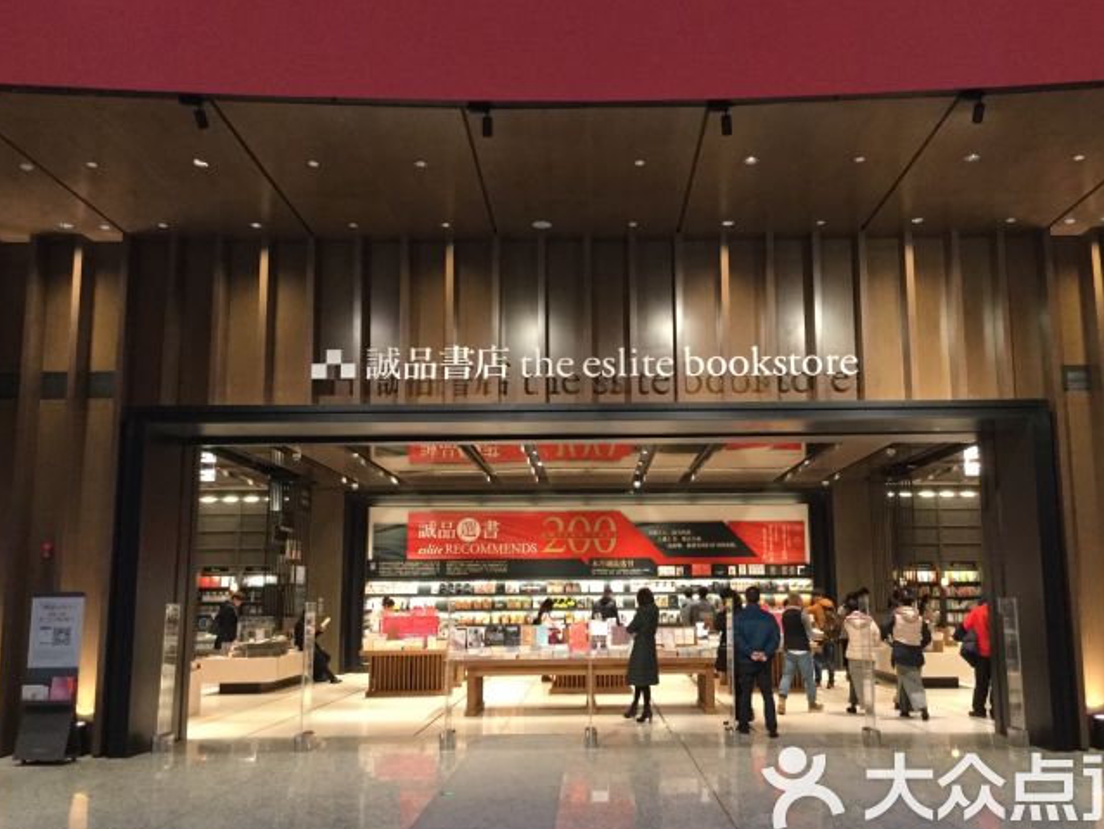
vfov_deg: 41.8
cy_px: 423
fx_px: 1085
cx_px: 590
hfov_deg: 53.9
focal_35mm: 34
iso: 200
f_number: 2.4
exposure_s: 1/33
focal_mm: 3.3
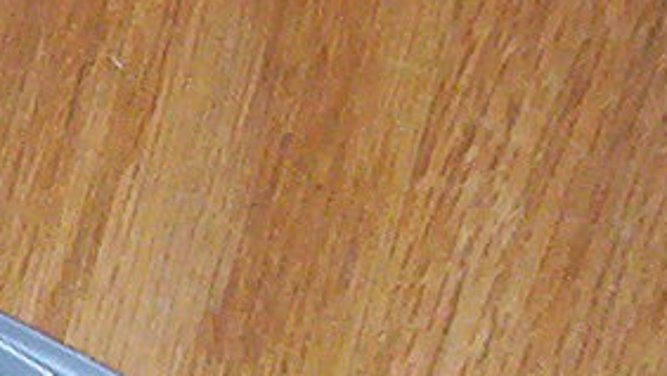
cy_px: 660
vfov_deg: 5.0
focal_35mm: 240
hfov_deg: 8.8
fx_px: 4247
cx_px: -206
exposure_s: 1/60
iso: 140
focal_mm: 4.99
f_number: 4.5
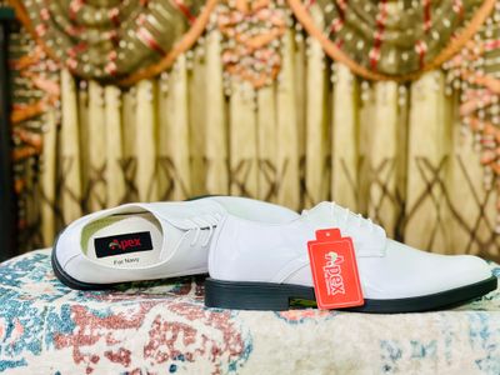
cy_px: 188
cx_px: 250
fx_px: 693
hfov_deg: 39.7
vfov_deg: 30.3
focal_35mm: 48
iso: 400
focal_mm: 6.86
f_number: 1.78
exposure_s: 1/52
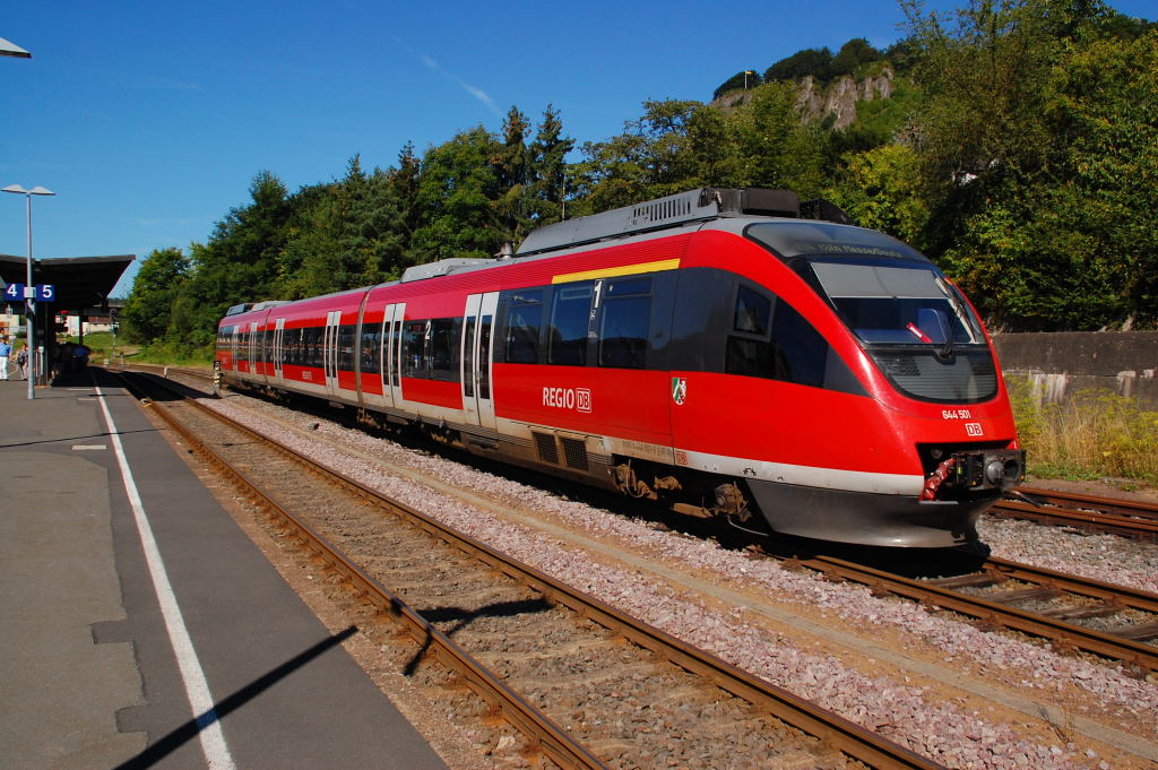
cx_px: 579
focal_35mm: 33
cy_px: 385
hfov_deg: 57.3
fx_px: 1061
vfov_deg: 39.9
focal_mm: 22
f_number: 8
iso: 400
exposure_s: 1/1250
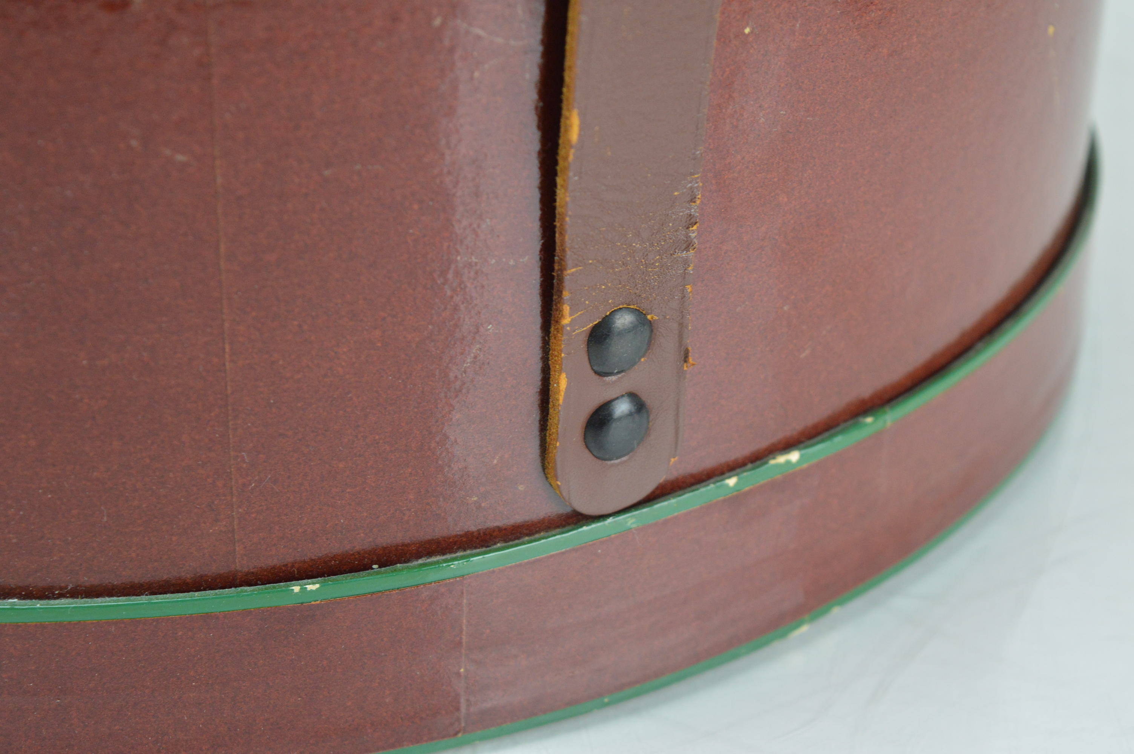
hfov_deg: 24.6
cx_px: 567
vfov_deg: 16.5
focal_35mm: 82
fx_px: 2596
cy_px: 377
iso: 800
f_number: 6.3
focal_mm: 55
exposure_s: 1/80
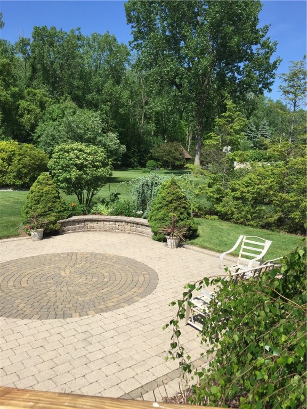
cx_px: 154
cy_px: 204
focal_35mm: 29
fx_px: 343
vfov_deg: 61.7
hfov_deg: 48.2
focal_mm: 4.15
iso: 32
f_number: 2.2
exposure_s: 1/1799
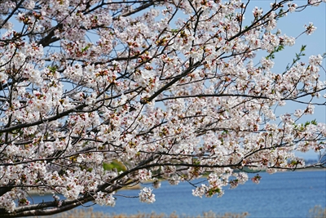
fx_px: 951
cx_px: 163
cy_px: 109
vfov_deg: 13.1
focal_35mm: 105
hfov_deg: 19.4
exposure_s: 1/640
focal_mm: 105
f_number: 8
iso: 100
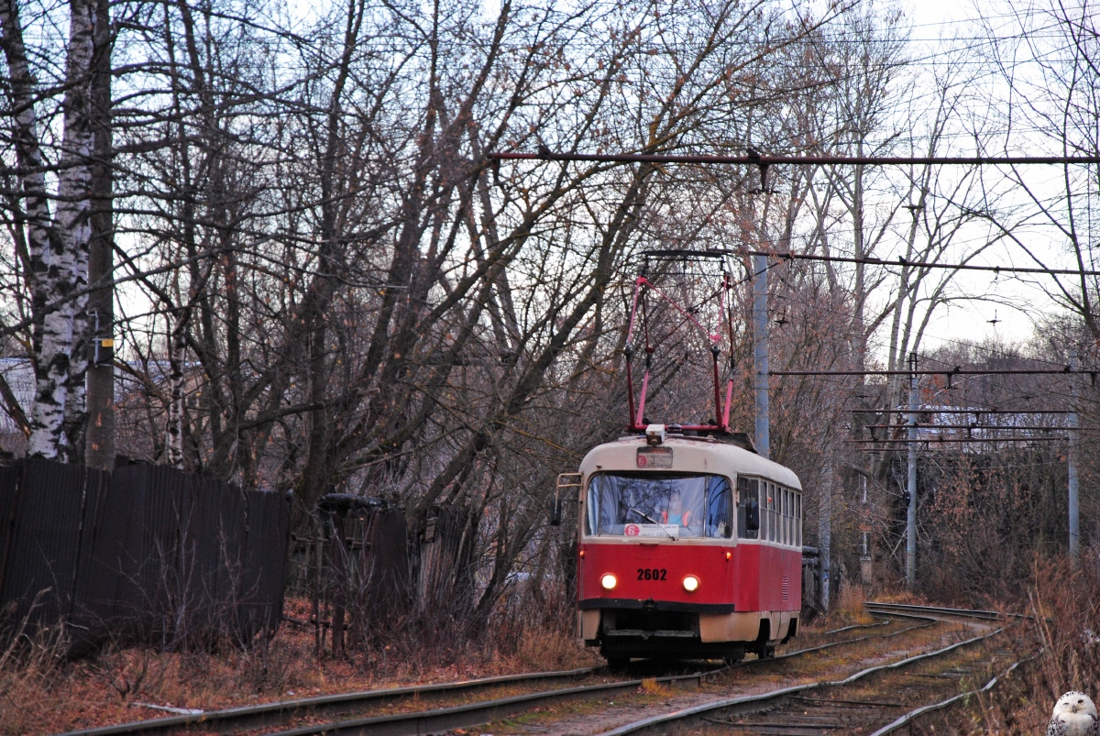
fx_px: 4497
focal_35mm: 147
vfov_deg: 9.4
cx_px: 550
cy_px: 368
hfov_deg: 13.9
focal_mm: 98
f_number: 5.6
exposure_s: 1/100
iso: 400
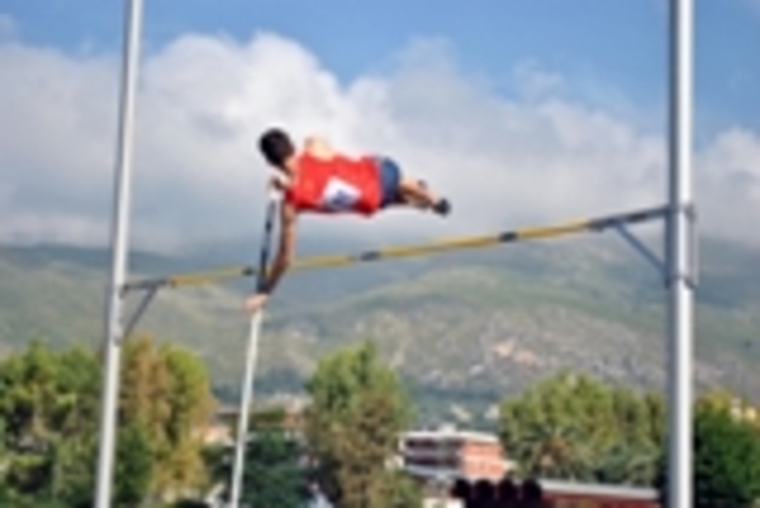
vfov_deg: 16.6
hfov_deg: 24.6
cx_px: 380
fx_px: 1743
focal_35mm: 82
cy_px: 254
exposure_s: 1/400
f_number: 5.6
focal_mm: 55
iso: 100
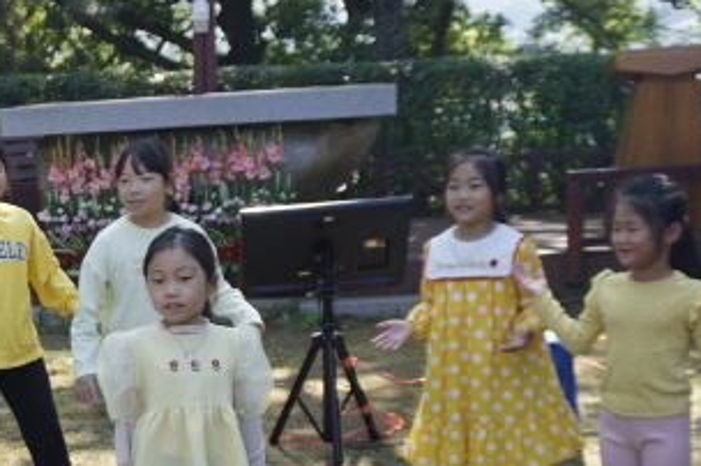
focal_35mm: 79
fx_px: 1537
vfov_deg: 16.9
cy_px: 453
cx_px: -12
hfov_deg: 24.4
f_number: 4
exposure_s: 1/160
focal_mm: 20
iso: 100
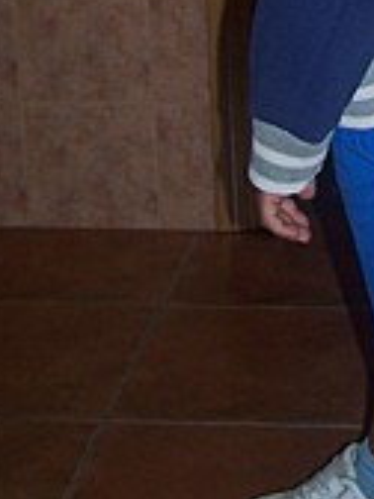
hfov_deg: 11.9
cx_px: 419
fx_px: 1772
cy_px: -113
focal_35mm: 123
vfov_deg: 15.4
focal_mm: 7.1
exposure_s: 1/60
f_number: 2.8
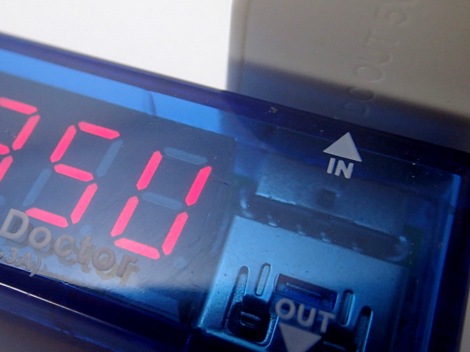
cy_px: 177
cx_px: 127
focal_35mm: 47
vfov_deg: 30.9
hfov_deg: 39.5
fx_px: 638
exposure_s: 1/125
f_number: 2.3
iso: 160
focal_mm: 5.5
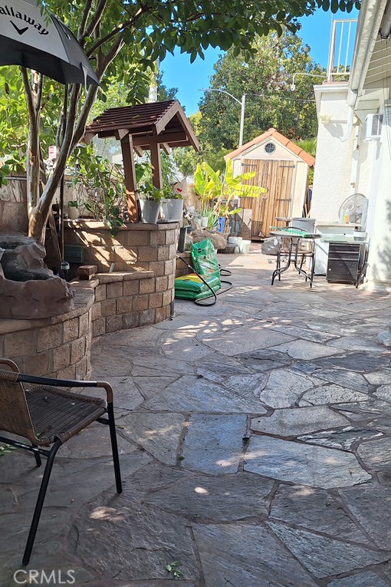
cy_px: 293
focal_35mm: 32
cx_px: 162
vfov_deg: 58.7
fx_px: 521
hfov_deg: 41.0
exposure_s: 1/459
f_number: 1.8
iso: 40
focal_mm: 5.54
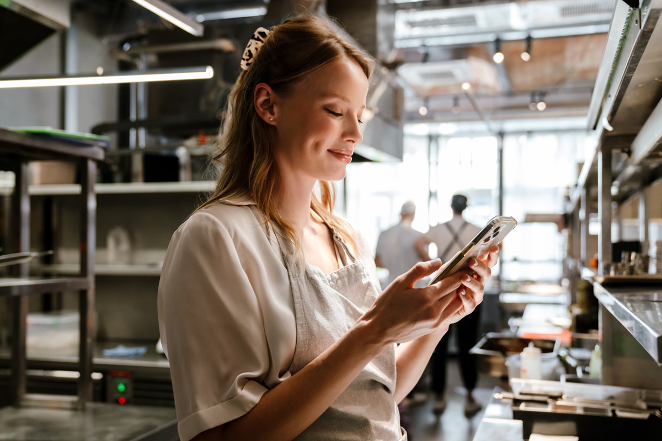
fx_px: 644
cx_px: 331
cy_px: 220
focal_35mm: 35
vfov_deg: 37.9
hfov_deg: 54.4
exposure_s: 1/80
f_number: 2.8
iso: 1600
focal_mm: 35
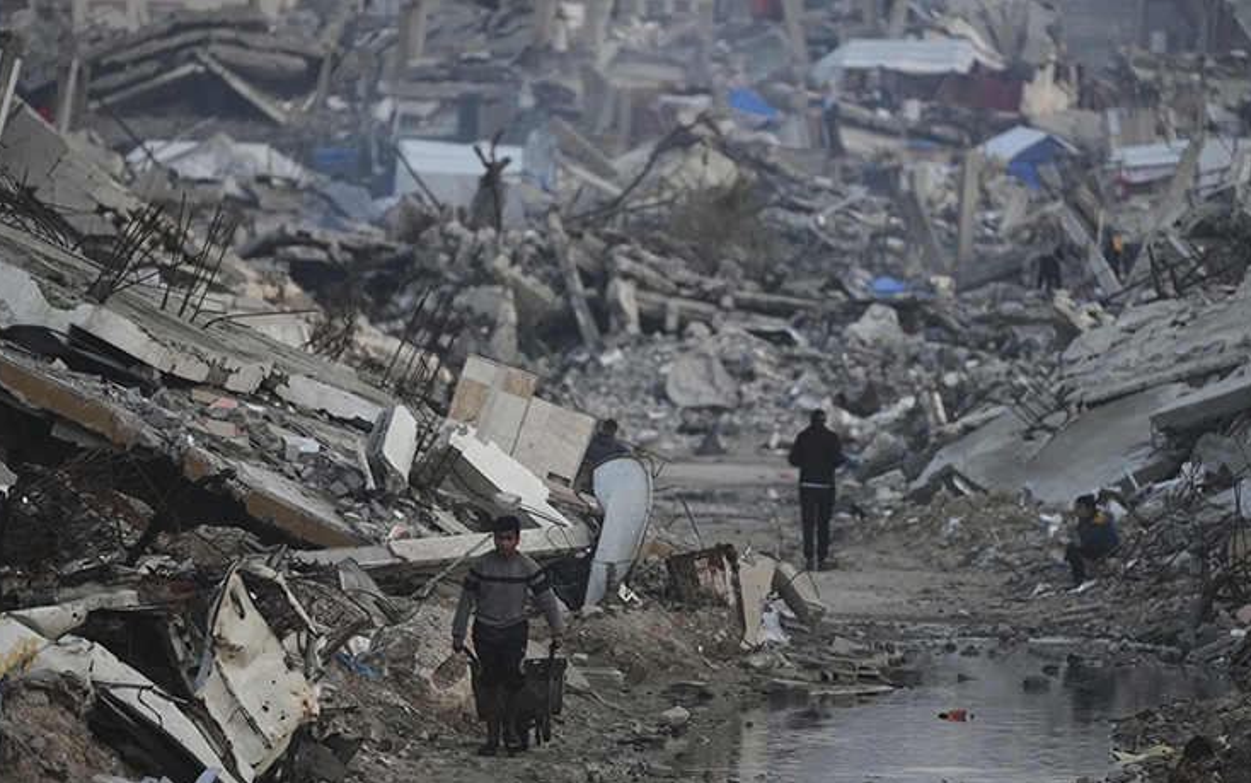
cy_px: 455
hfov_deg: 4.8
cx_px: 700
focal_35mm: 437
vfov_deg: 3.0
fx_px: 14901
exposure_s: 1/250
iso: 1000
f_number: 5.6
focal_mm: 370
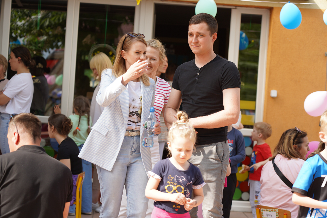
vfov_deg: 14.6
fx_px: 854
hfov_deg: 21.7
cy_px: 109
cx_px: 164
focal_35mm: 94
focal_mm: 94
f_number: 4
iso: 100
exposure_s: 1/200
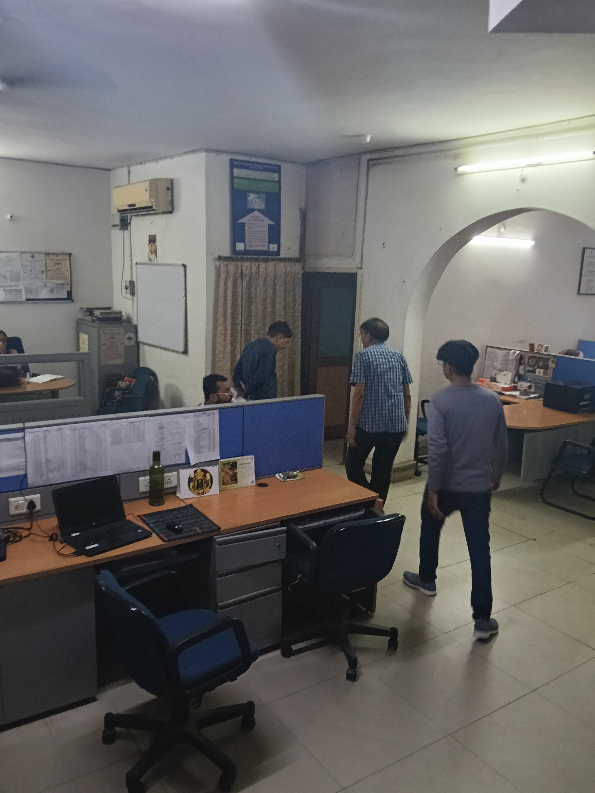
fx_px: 619
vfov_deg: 65.3
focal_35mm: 27
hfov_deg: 51.4
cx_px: 298
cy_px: 396
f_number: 1.8
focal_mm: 3.98
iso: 800
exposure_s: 1/33.3
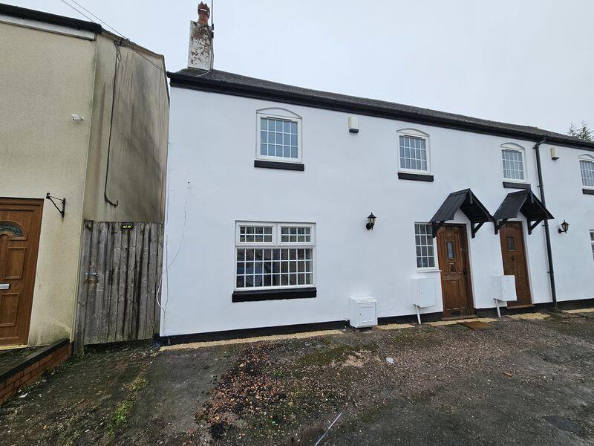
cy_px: 223
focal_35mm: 13
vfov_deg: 89.9
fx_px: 223
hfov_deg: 106.2
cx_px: 297
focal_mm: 2.2
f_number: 2.2
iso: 64
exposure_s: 1/255
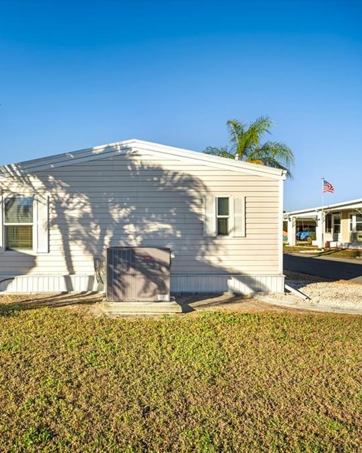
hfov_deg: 64.5
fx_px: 268
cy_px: 228
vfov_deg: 80.4
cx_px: 96
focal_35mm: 20
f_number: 4
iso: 100
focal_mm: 14
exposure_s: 1/1000
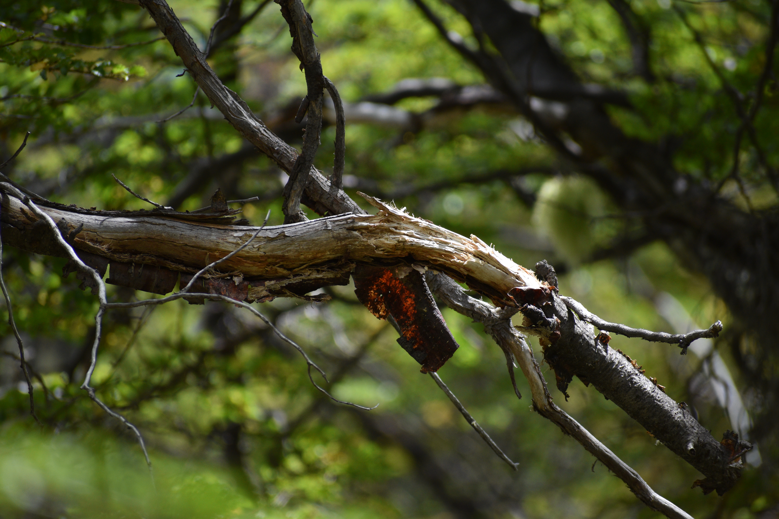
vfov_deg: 3.1
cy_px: 260
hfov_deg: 4.6
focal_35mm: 450
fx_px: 9737
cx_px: 390
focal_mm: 300
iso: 500
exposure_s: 1/1000
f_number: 6.3
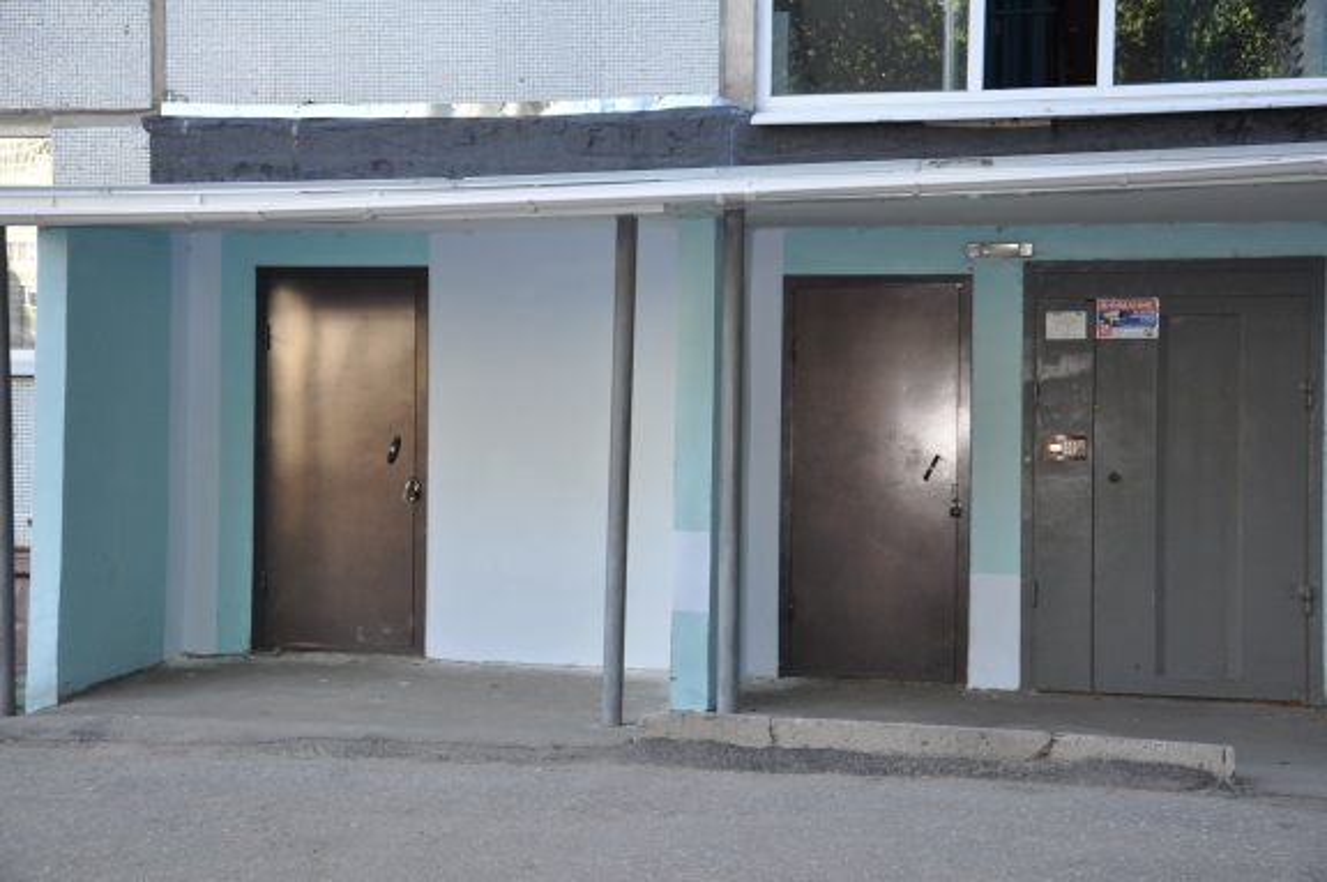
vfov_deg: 26.4
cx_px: 664
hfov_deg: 38.9
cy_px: 441
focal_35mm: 51
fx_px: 1878
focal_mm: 34
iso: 400
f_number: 4.2
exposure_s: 1/125
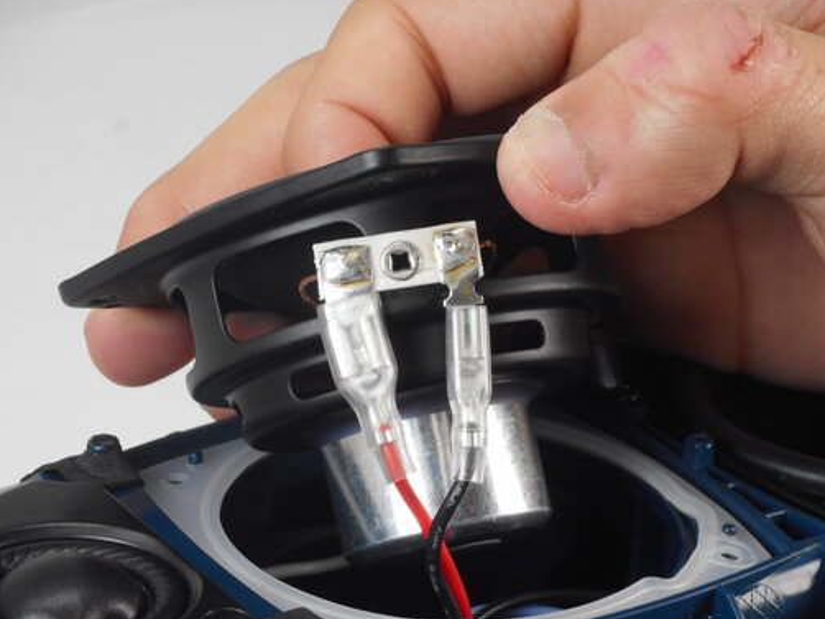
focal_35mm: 158
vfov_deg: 9.4
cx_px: 366
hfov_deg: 12.5
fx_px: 3767
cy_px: 345
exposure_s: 1/60
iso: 200
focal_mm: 23.9
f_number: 6.1
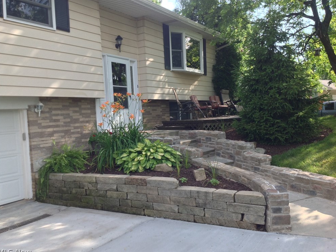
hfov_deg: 51.4
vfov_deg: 39.7
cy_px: 129
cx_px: 169
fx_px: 349
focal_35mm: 36
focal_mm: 4.28
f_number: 2.4
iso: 50
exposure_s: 1/378
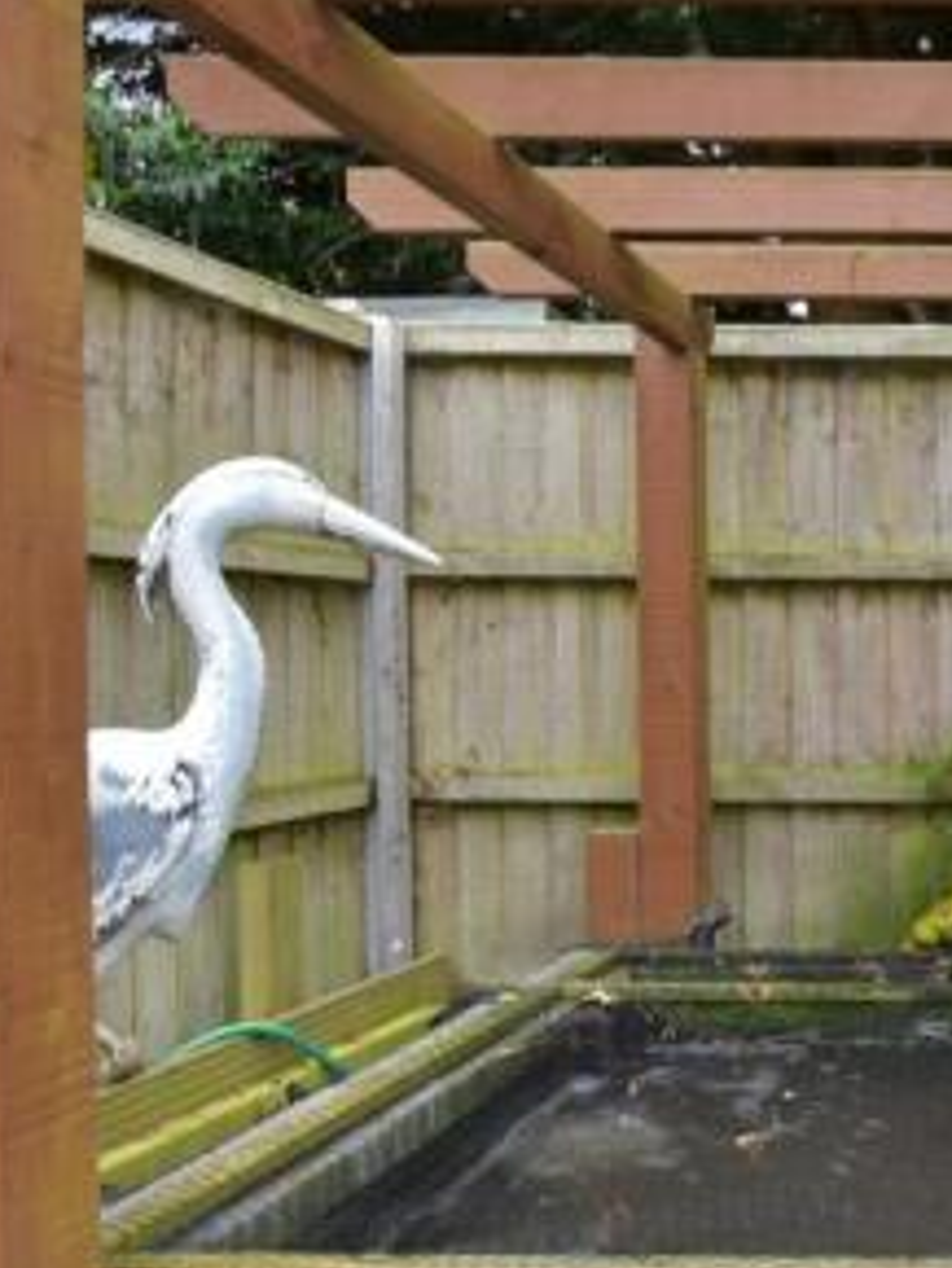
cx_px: 1169
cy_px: 669
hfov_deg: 31.7
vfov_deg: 50.1
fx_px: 1356
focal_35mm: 37
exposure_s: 1/13
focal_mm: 11.5
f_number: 8
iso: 80
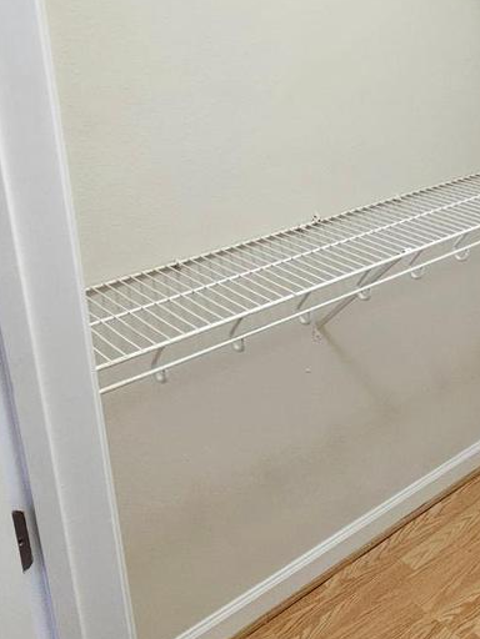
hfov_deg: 34.3
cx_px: 451
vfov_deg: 47.3
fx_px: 721
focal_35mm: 39
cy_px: 225
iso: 500
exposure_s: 1/30
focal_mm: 2.2
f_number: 2.2
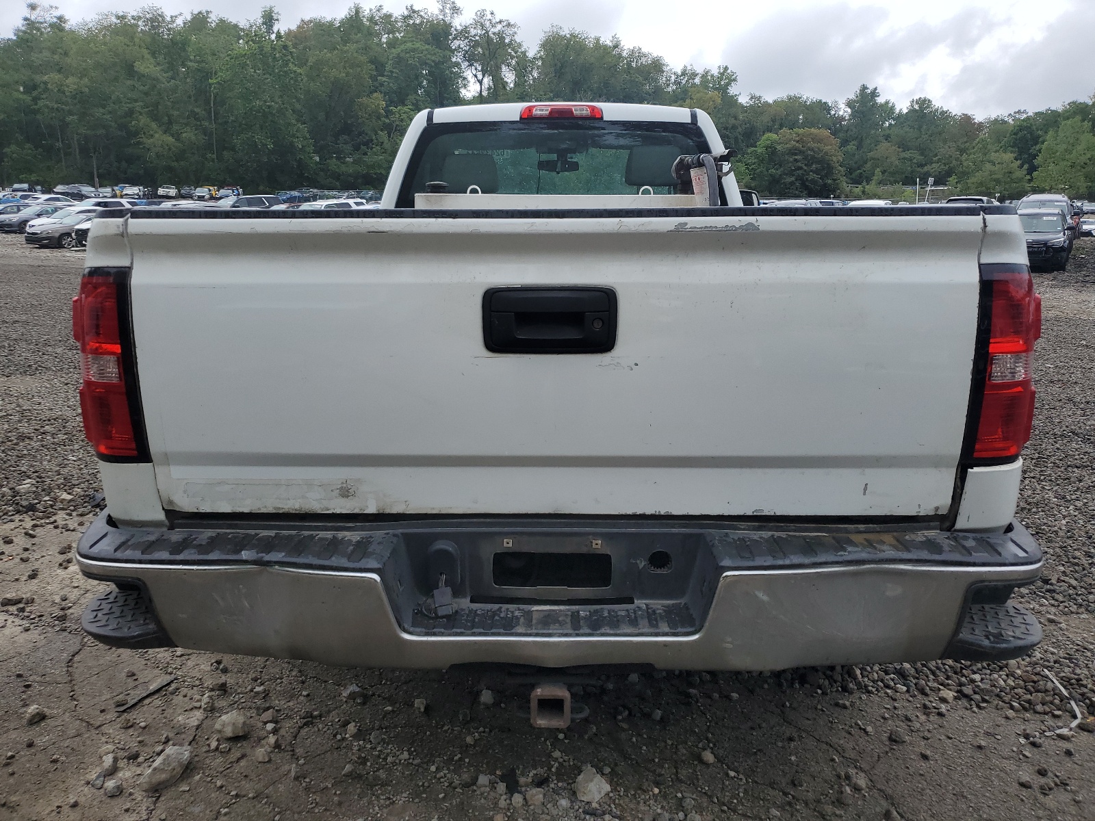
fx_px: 822
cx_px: 548
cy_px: 410
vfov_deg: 53.1
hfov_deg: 67.3
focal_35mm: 26
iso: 50
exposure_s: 1/1667
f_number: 1.5
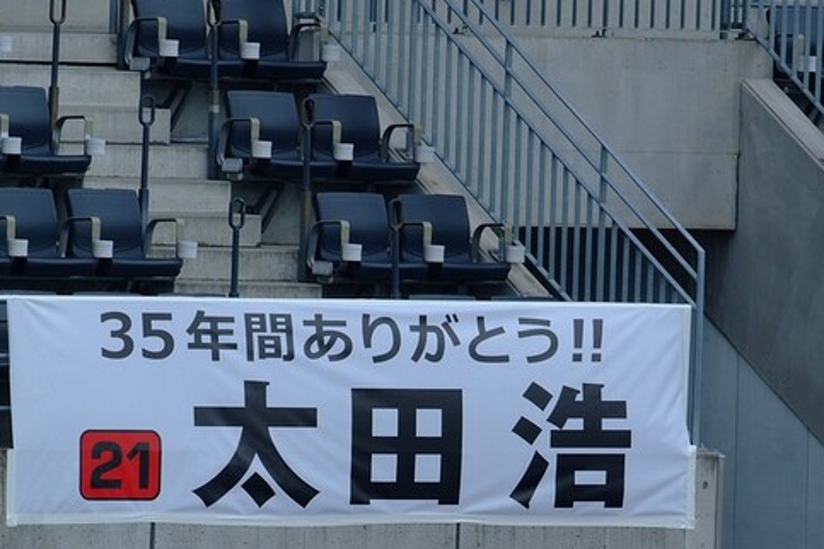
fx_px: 11512
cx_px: 367
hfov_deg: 4.1
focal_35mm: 503
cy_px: 297
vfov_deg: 2.7
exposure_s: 1/60
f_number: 13
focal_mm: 300
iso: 100
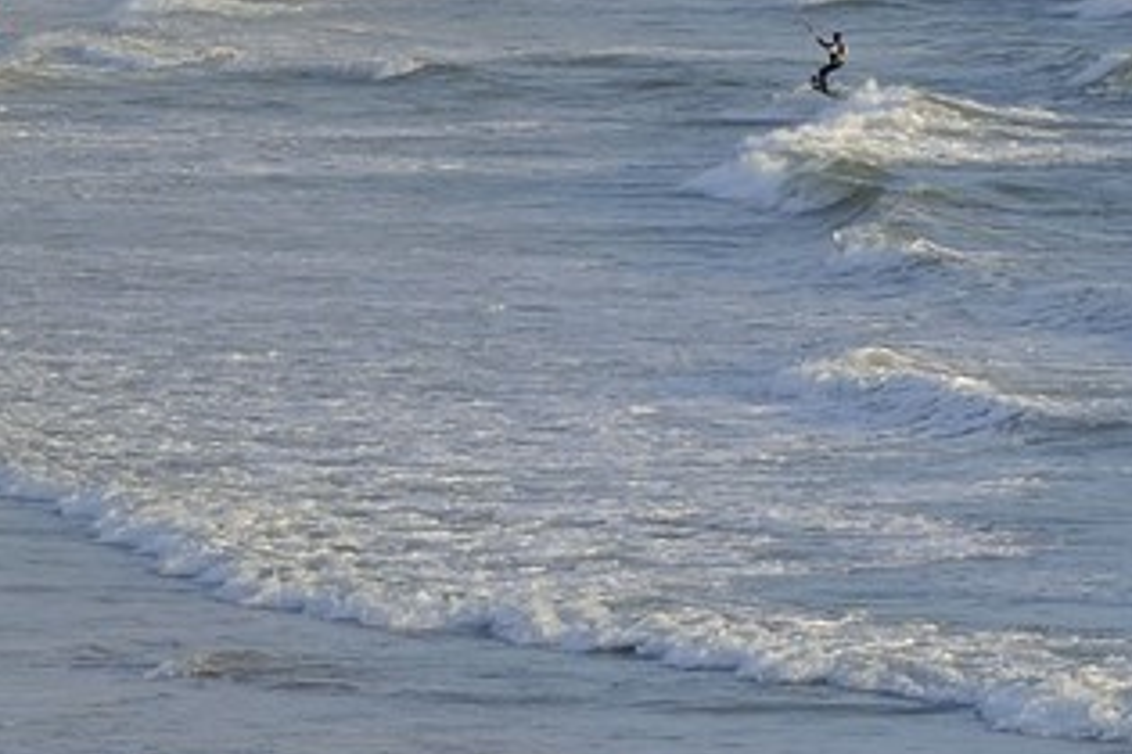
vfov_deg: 3.9
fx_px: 11193
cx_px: 2746
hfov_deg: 5.6
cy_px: 7
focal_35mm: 356
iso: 200
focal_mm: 70
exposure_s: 1/200
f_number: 7.1
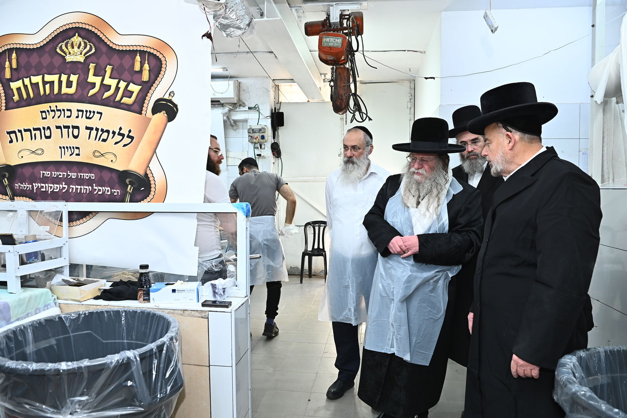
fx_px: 418
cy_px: 209
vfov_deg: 53.1
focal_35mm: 24
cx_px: 314
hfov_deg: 73.8
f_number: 5
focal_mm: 24
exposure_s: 1/200
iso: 1250
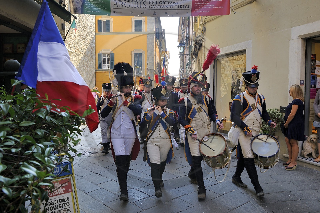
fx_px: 240
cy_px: 106
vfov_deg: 47.9
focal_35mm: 27
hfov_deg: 67.4
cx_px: 160
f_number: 8
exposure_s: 1/160
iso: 400
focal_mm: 27
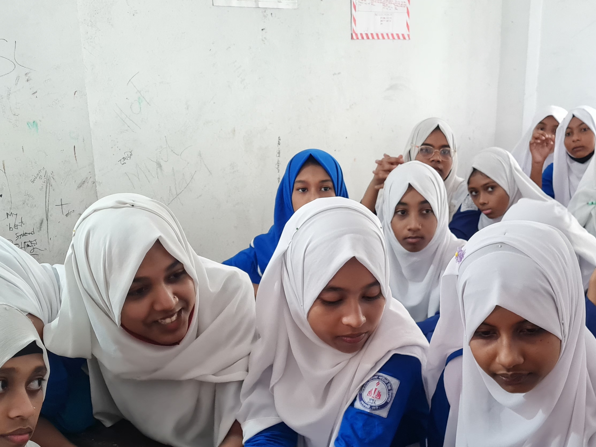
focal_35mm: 47
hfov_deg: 40.2
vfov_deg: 30.4
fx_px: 809
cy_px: 333
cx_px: 368
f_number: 1.8
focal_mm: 5.4
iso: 400
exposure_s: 1/50
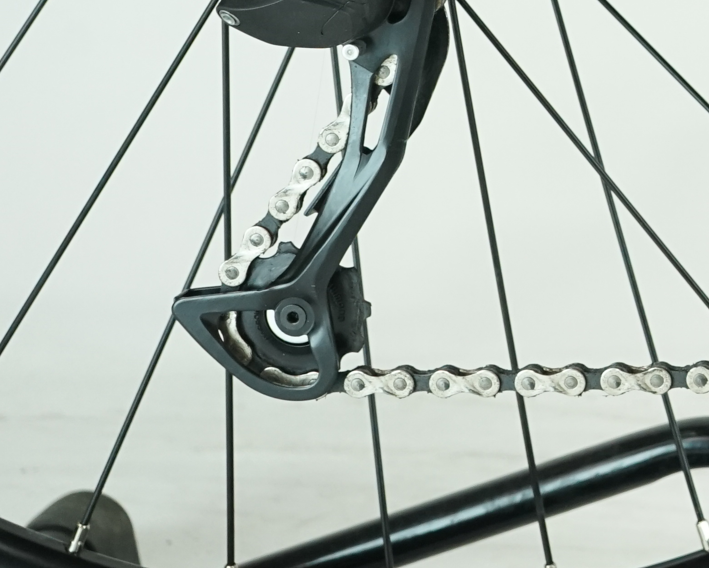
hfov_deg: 11.8
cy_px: -187
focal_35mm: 148
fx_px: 3106
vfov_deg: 10.2
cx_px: 1343
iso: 1600
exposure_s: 1/200
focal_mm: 41
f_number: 5.6
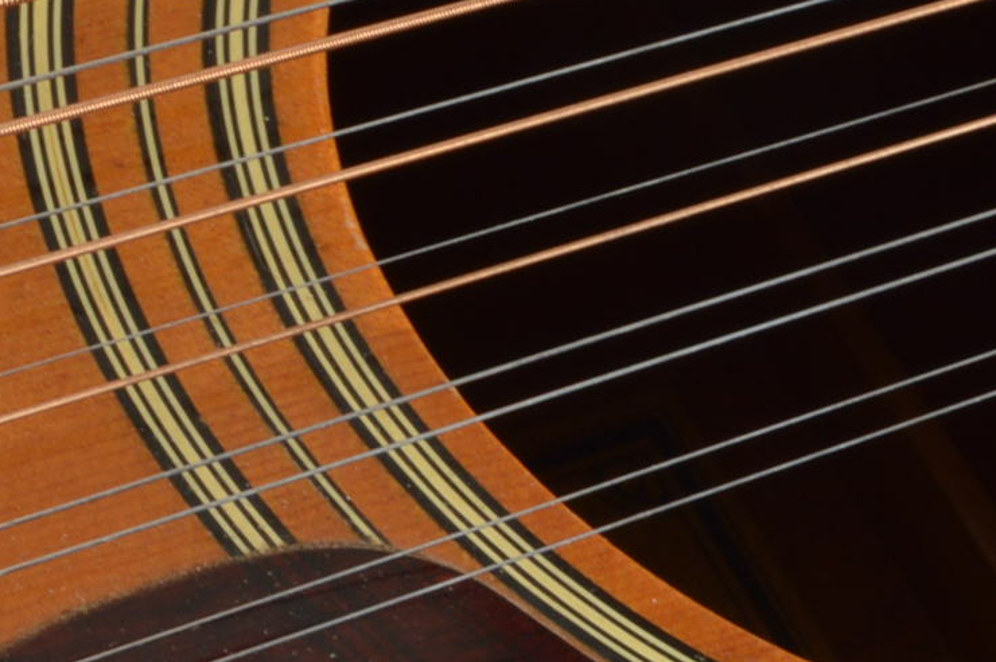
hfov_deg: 10.5
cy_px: 610
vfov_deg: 7.0
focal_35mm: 195
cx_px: 303
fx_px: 5390
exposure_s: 1/100
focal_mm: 32
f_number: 16
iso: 200
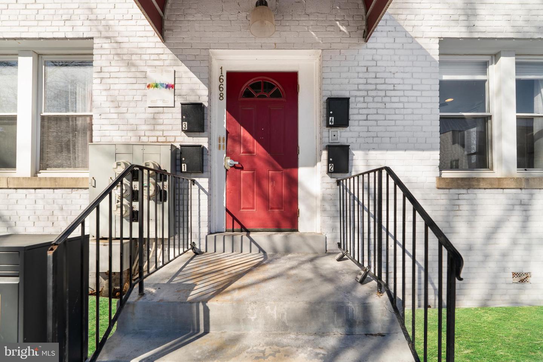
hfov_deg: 96.7
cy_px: 181
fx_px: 241
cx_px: 272
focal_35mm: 16
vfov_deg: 73.8
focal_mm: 16
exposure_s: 1/100
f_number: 7.1
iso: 160
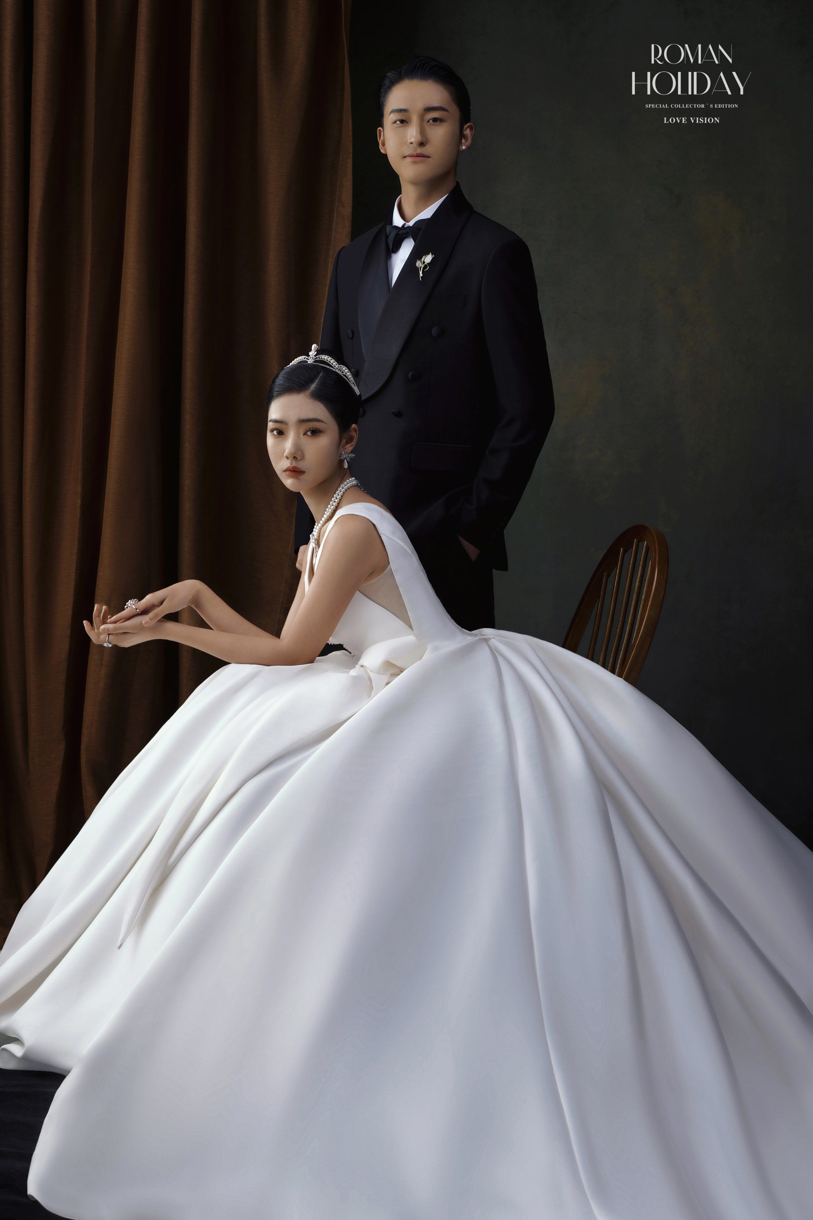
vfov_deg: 20.4
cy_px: 610
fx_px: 3387
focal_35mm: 100
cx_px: 406
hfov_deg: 13.7
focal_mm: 100
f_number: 7.1
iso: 64
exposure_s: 1/125
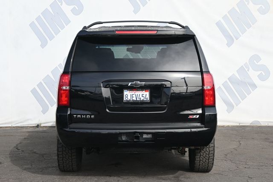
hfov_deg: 27.0
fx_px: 568
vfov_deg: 18.2
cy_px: 91
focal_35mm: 75
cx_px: 136
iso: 160
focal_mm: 50
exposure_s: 1/250
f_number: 6.3
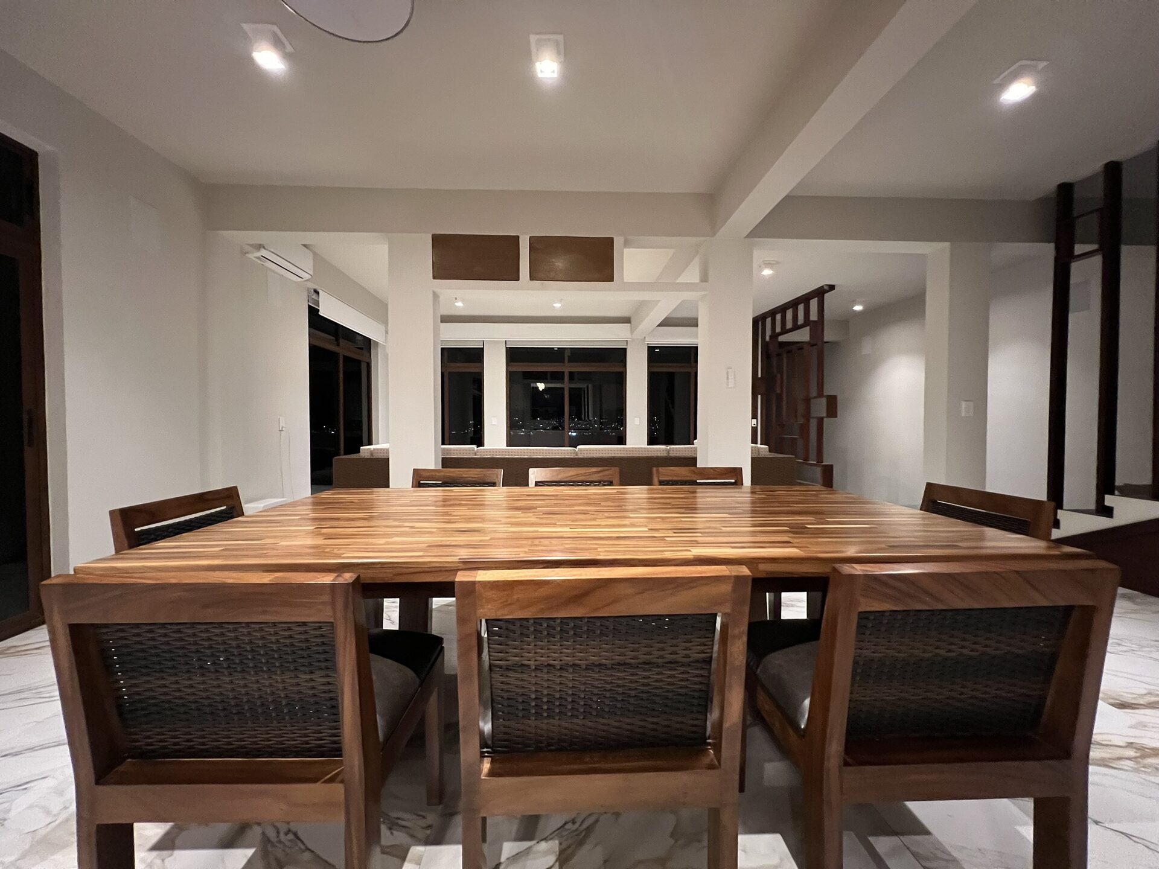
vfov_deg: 89.9
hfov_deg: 106.2
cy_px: 434
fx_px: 435
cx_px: 580
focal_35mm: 13
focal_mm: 1.57
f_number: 1.8
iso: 800
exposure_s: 1/40
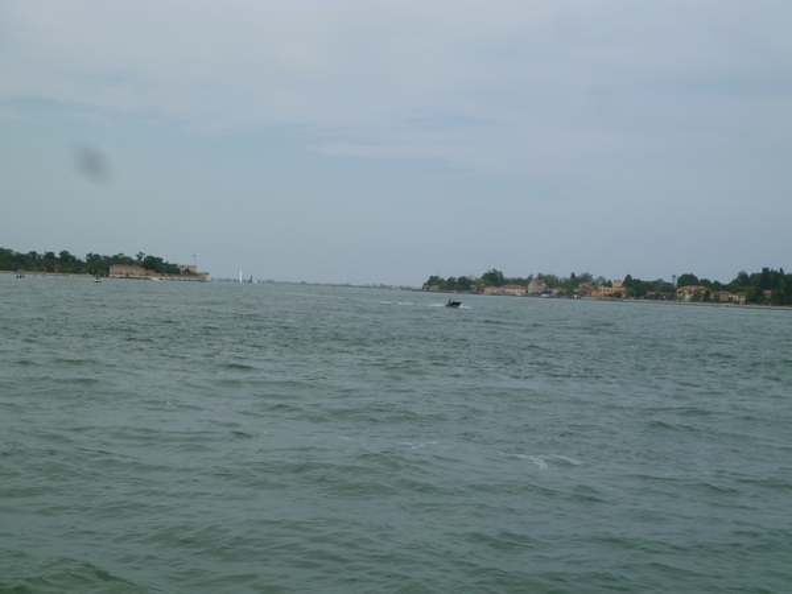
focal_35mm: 50
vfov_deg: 29.1
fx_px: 1144
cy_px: 297
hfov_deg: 38.2
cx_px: 396
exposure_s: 1/1000
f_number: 3.9
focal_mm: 9
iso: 80
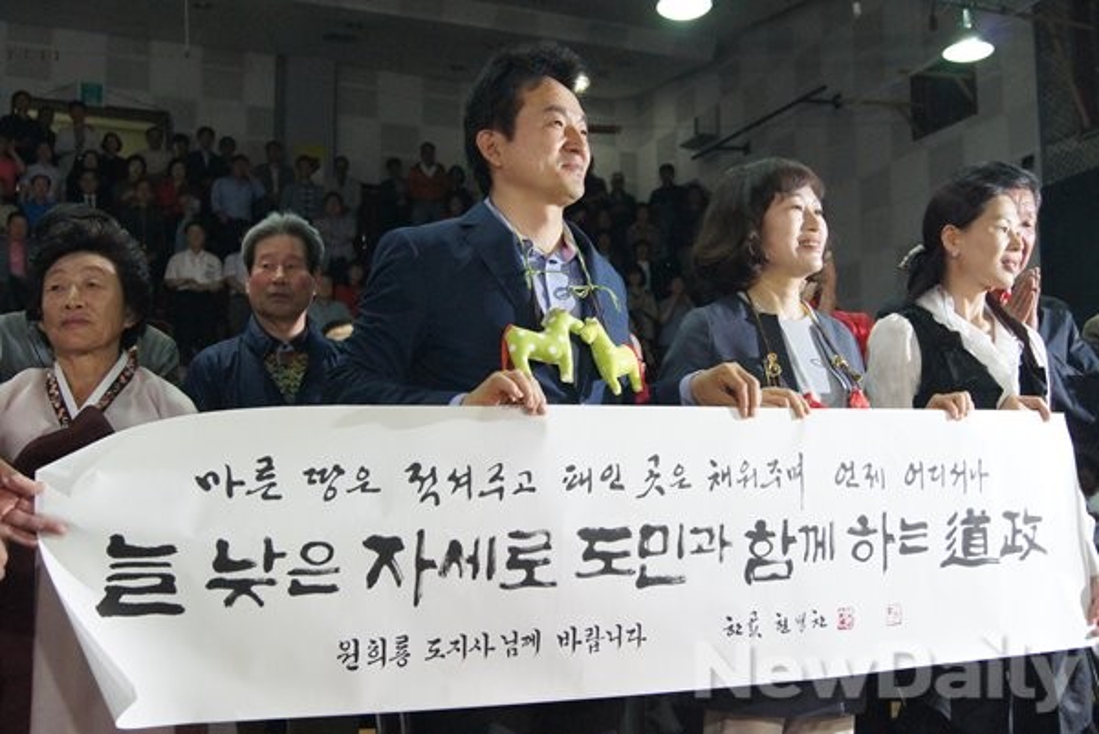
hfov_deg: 43.6
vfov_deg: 29.9
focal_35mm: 45
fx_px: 1375
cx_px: 550
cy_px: 367
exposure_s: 1/100
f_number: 5.6
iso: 3200
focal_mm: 30
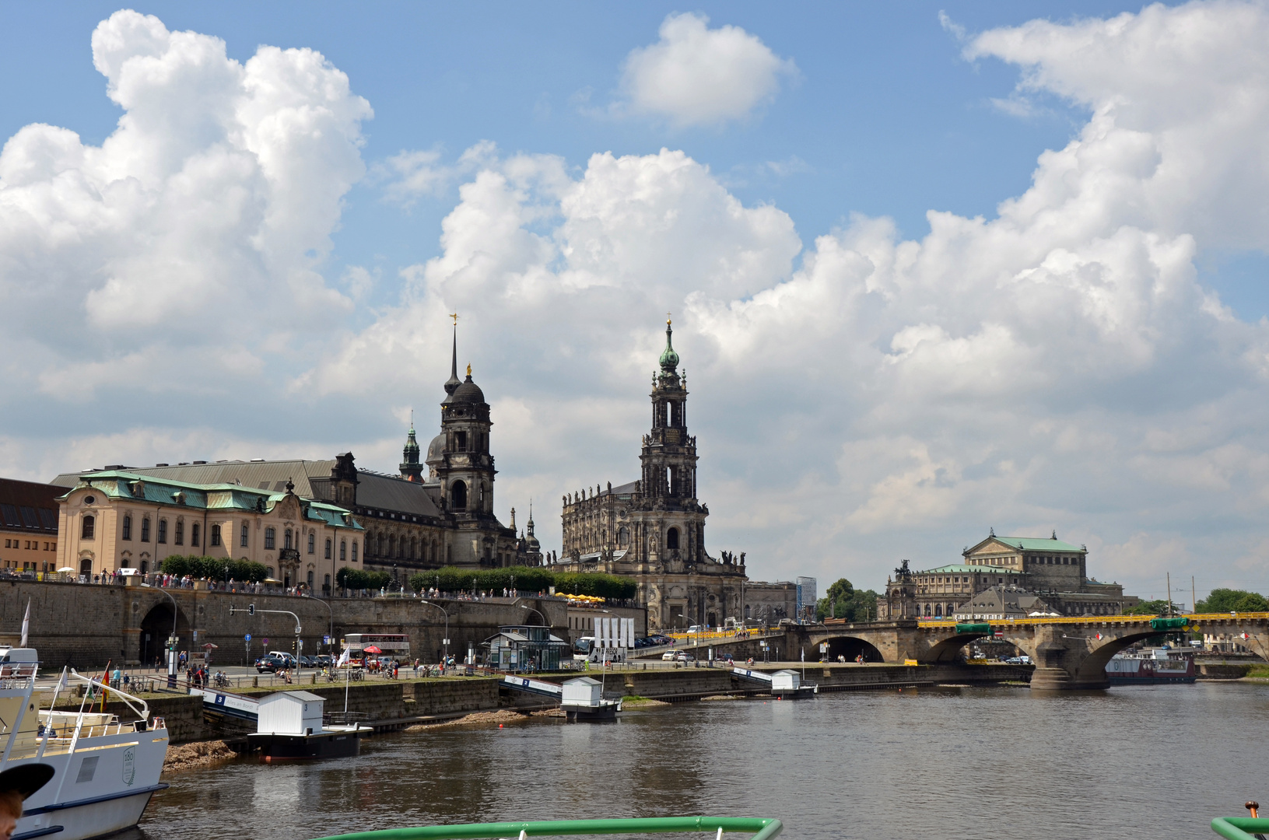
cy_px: 420
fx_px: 1688
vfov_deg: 27.9
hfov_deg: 41.2
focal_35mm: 48
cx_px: 634
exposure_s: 1/400
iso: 200
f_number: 10
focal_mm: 32
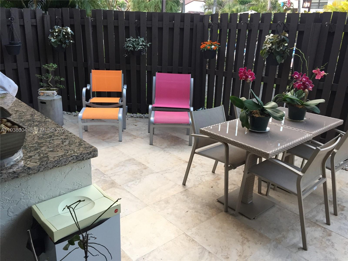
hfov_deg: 61.7
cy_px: 130
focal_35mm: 29
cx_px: 174
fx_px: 292
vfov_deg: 48.2
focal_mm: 4.15
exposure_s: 1/30
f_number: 2.2
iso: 32
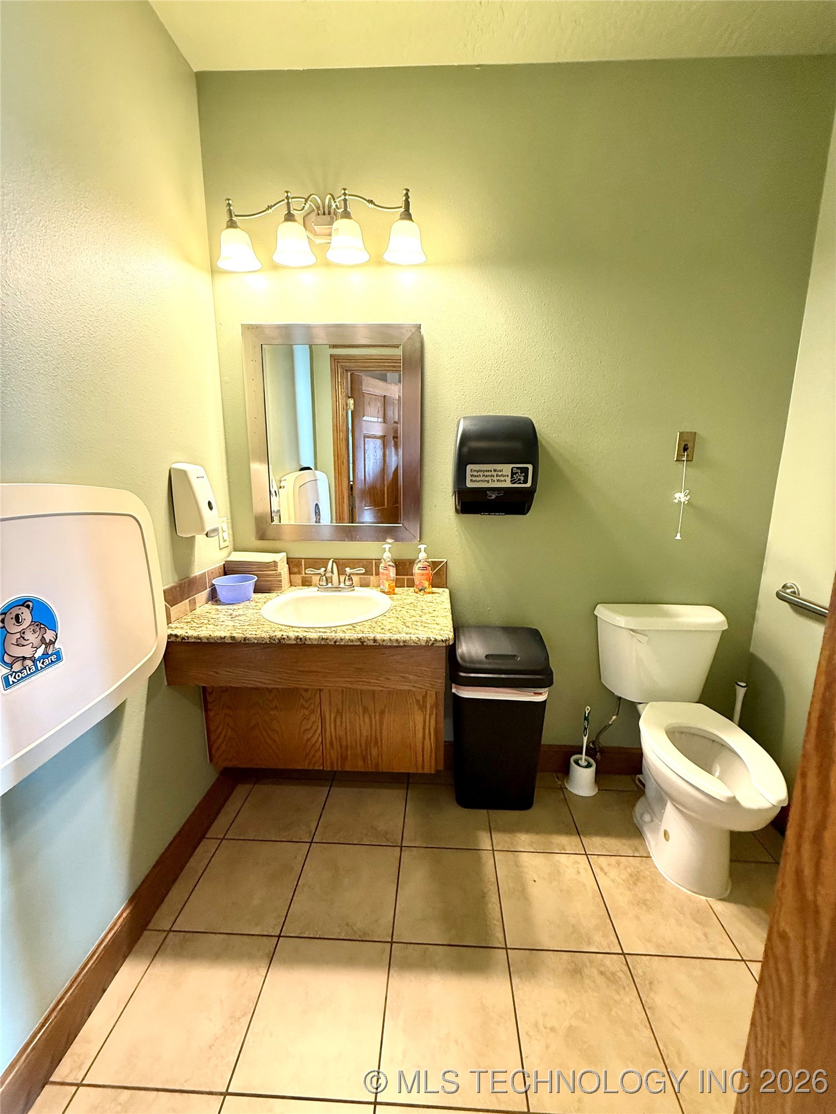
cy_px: 557
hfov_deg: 85.7
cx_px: 418
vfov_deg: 102.1
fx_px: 451
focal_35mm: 14
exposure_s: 1/60
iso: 250
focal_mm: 2.22
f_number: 2.2
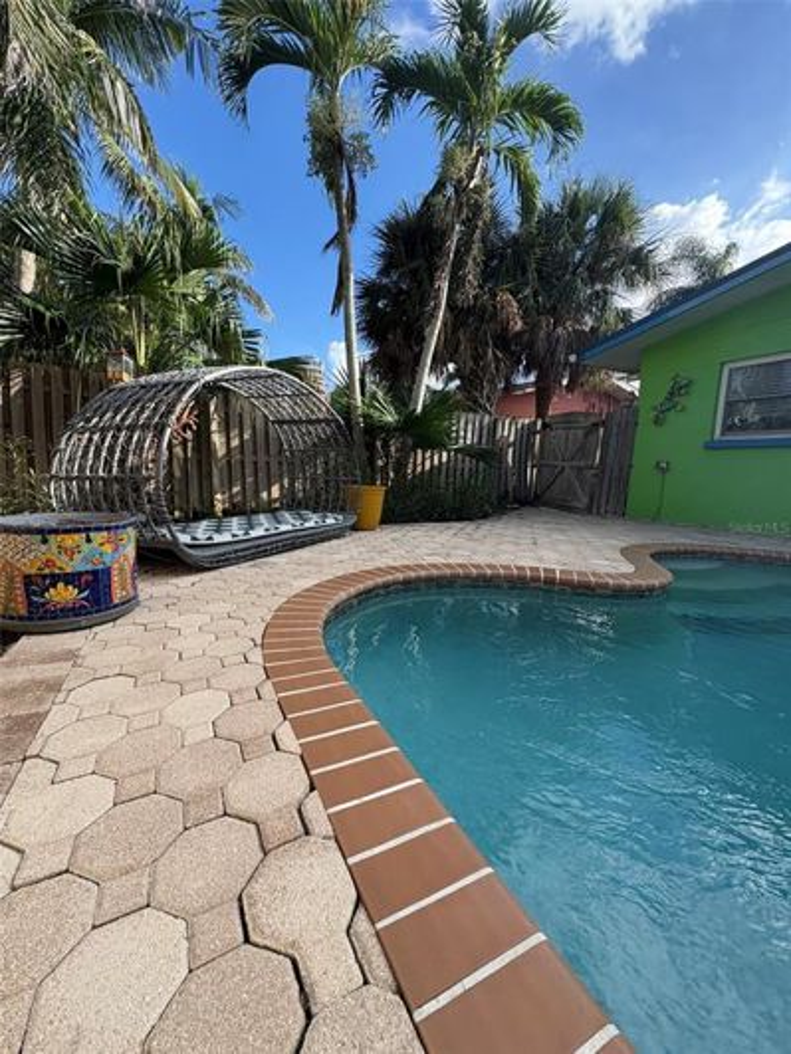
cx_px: 396
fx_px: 427
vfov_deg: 102.1
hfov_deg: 85.7
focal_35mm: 14
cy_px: 527
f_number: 2.2
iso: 64
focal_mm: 2.22
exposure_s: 1/727
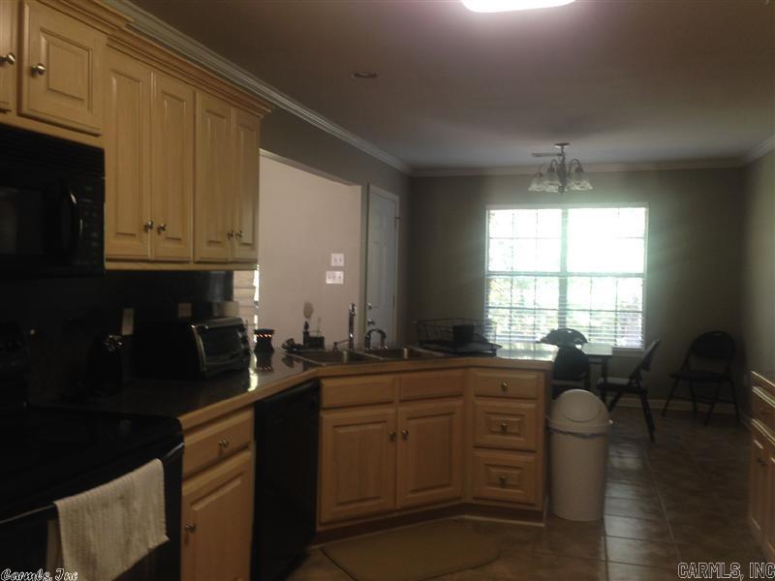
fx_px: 739
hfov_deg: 55.4
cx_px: 388
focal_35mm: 33
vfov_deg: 42.9
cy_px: 290
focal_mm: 4.12
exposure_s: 1/20
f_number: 2.4
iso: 80
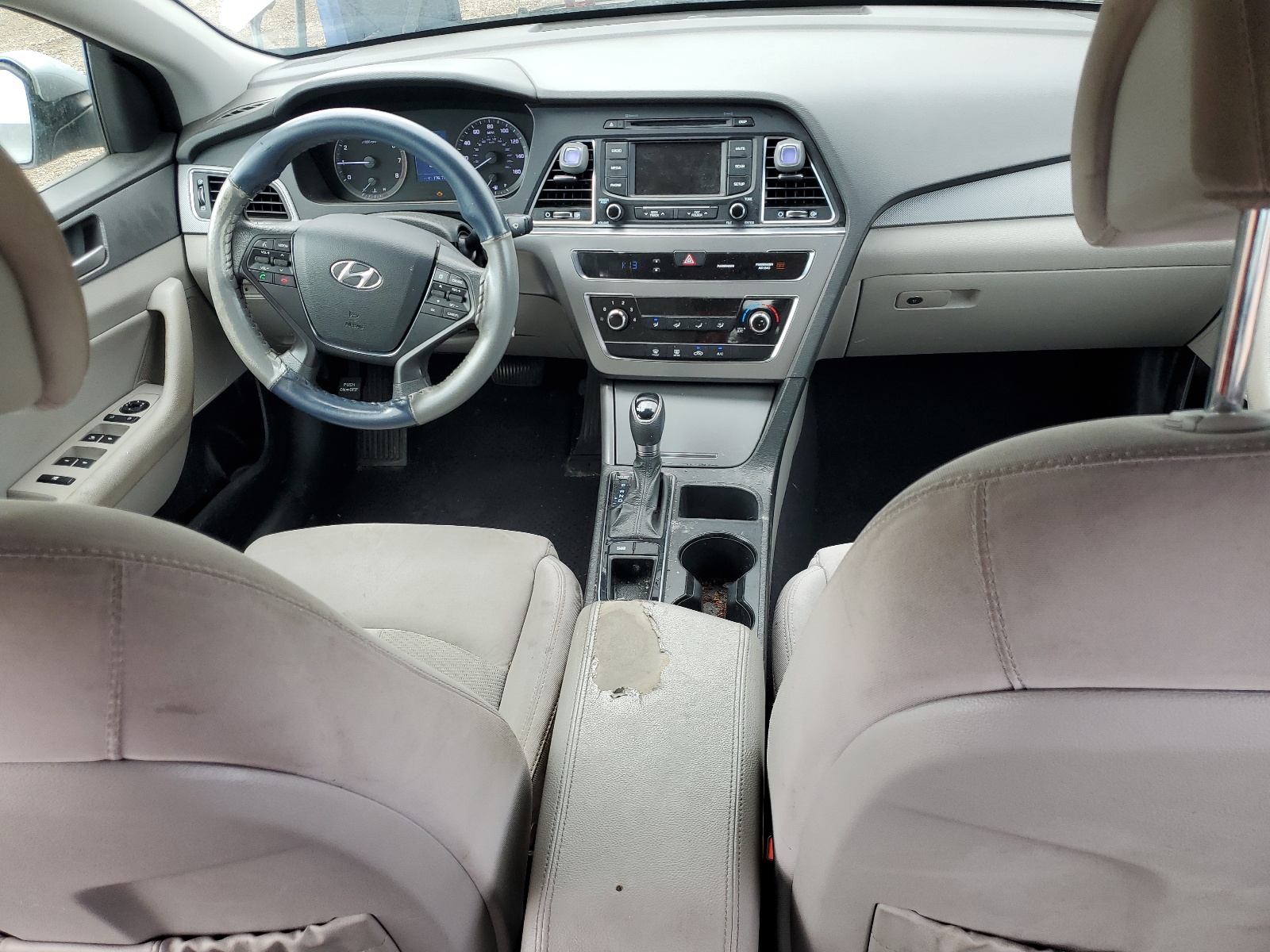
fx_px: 954
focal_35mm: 26
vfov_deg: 53.1
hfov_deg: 67.3
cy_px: 476
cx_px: 635
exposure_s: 1/149
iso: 50
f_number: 1.5
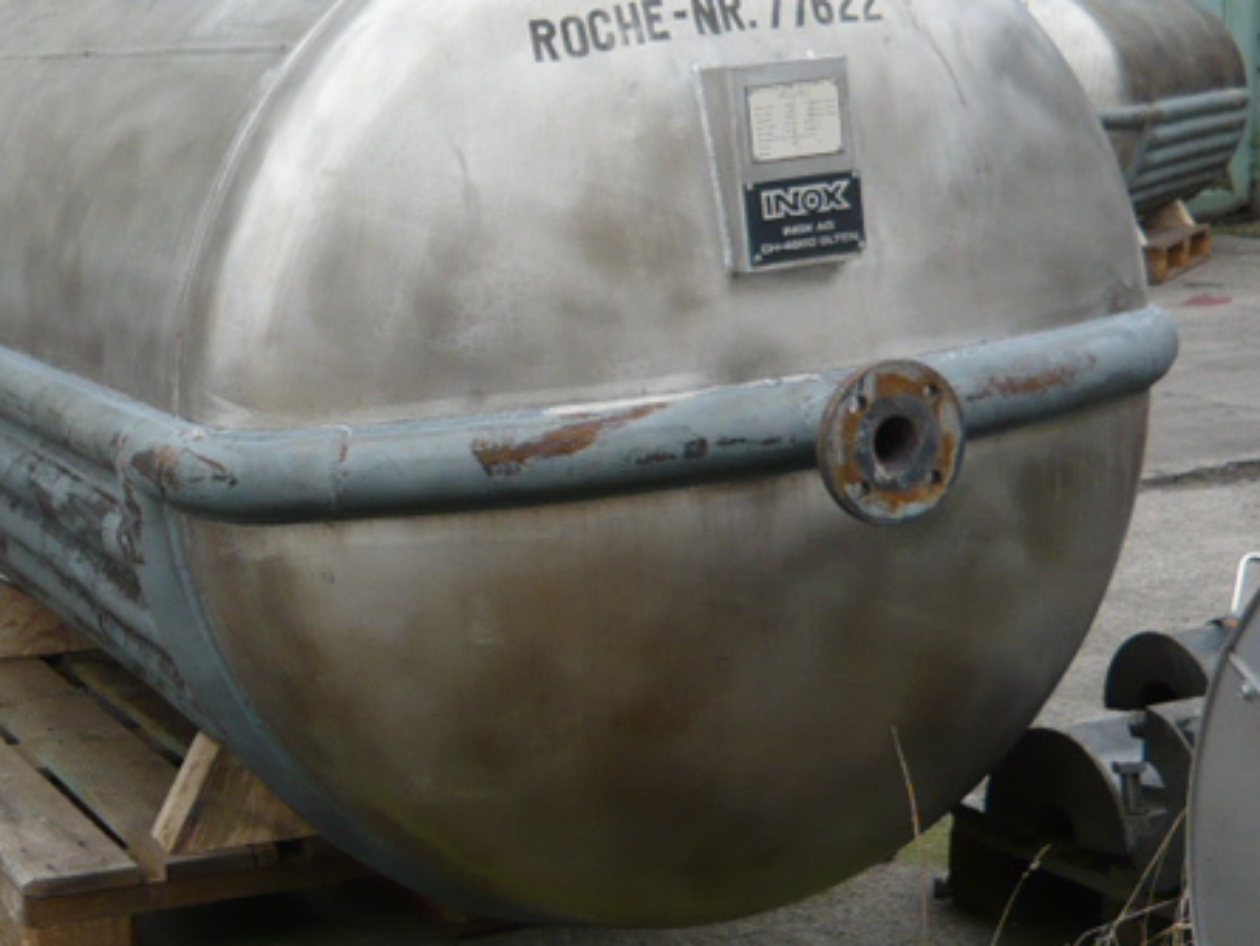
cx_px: 439
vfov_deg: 21.3
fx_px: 2512
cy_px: 340
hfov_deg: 28.0
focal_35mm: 69
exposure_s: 1/160
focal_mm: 5.2
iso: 100
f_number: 3
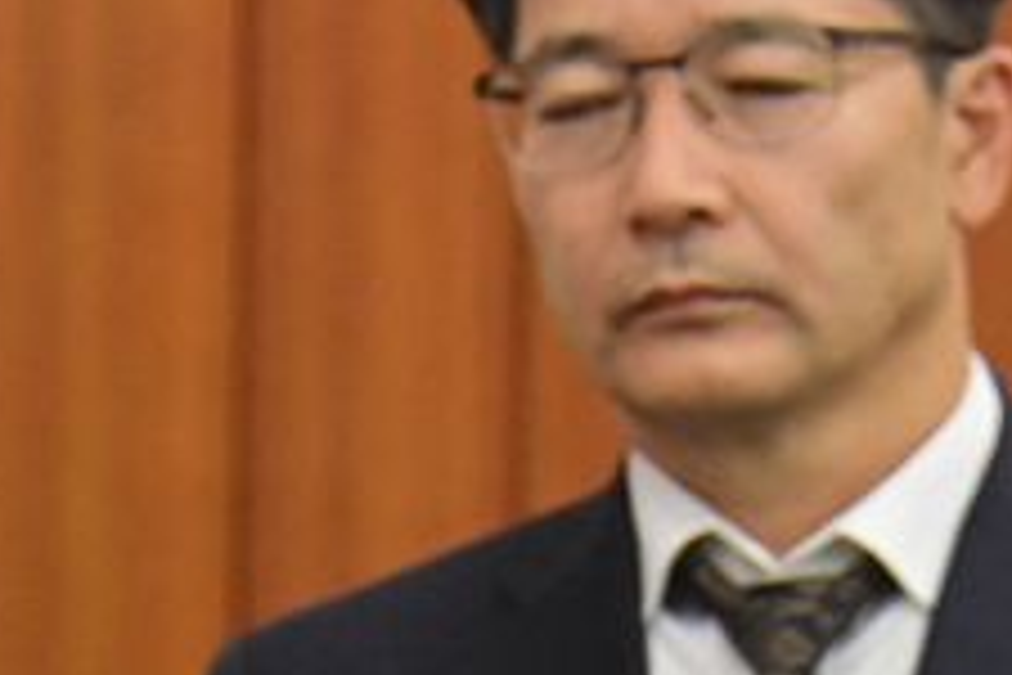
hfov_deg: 1.8
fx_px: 33000
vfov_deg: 1.2
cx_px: 1624
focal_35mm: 1174
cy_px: 326
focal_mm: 330
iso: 6400
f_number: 9
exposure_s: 1/250
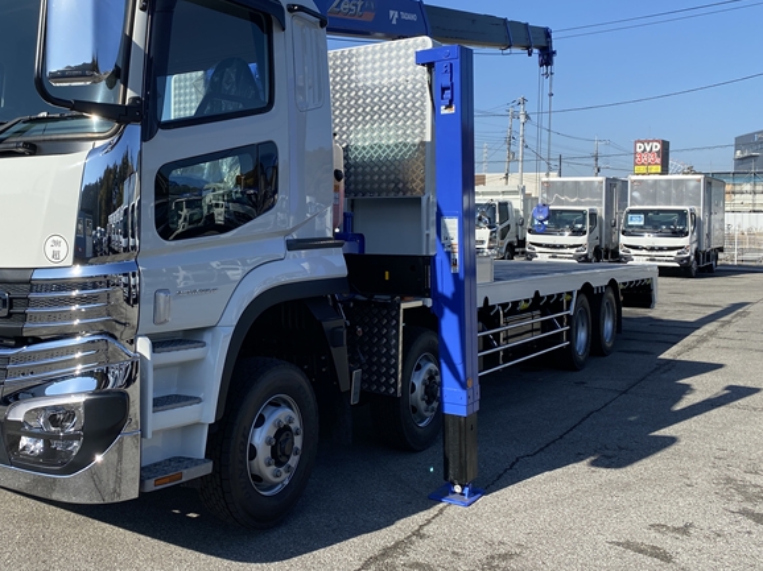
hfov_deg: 50.3
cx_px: 246
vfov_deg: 39.4
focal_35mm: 36
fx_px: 793
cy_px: 224
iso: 32
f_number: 1.8
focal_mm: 4.25
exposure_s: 1/2571
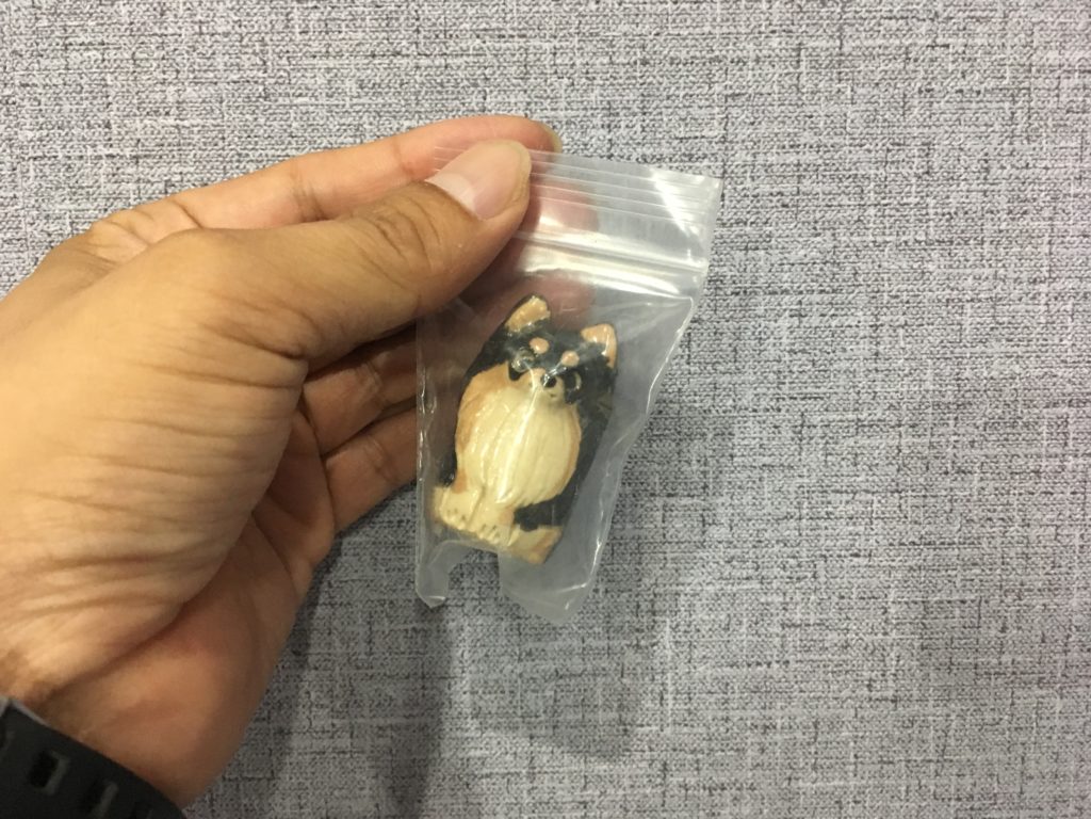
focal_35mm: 29
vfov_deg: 48.2
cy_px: 410
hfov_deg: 61.7
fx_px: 914
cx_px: 546
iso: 200
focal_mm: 4.15
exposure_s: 1/30
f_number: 2.2
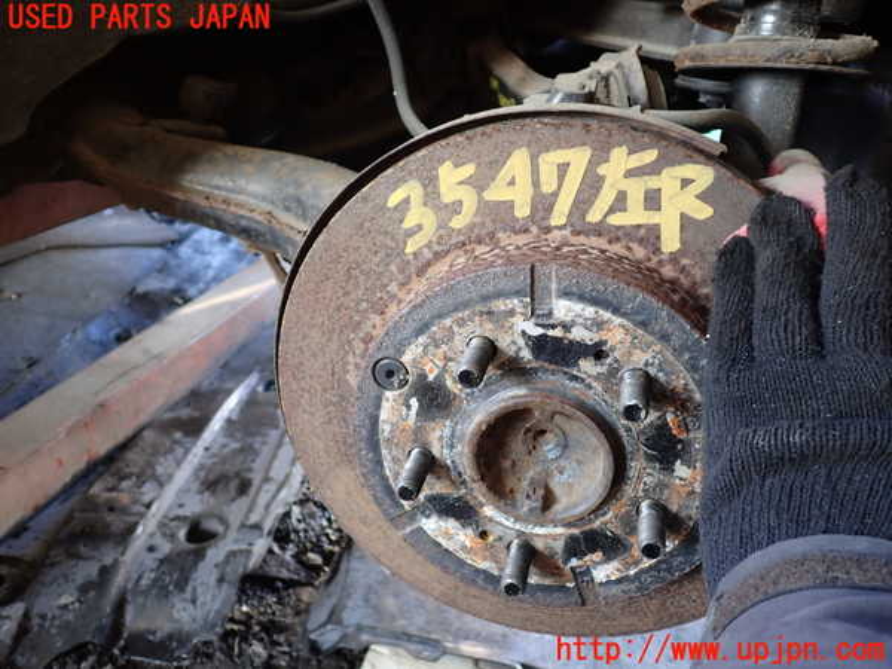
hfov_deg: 60.0
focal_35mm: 30
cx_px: 446
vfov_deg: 46.8
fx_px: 773
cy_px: 334
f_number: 2.3
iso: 200
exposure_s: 1/40
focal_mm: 5.4
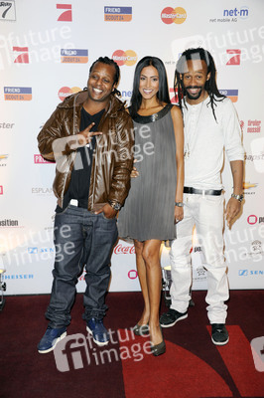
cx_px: 132
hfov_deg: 28.0
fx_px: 529
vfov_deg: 41.1
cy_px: 199
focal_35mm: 48
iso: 640
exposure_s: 1/200
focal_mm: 48
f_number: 6.3
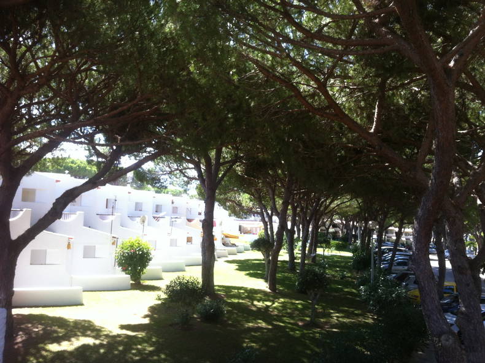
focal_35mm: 35
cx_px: 242
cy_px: 182
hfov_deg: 52.6
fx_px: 490
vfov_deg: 40.7
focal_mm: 3.85
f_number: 2.8
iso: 80
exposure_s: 1/156
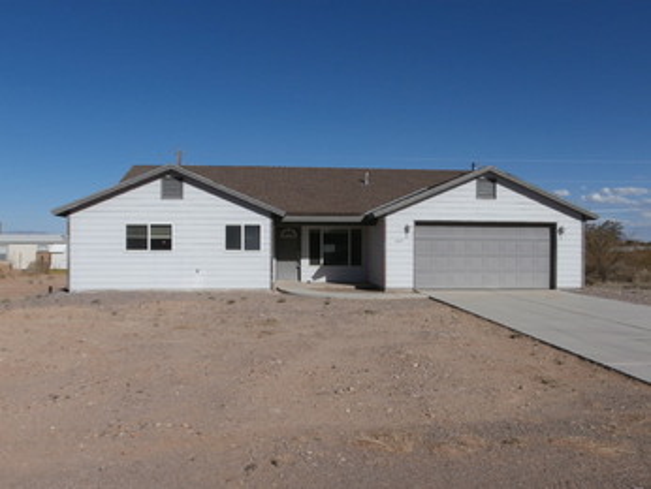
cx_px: 326
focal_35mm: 30
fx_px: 565
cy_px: 244
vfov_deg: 46.8
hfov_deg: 59.9
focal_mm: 5.36
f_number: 8.9
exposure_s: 1/400
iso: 100
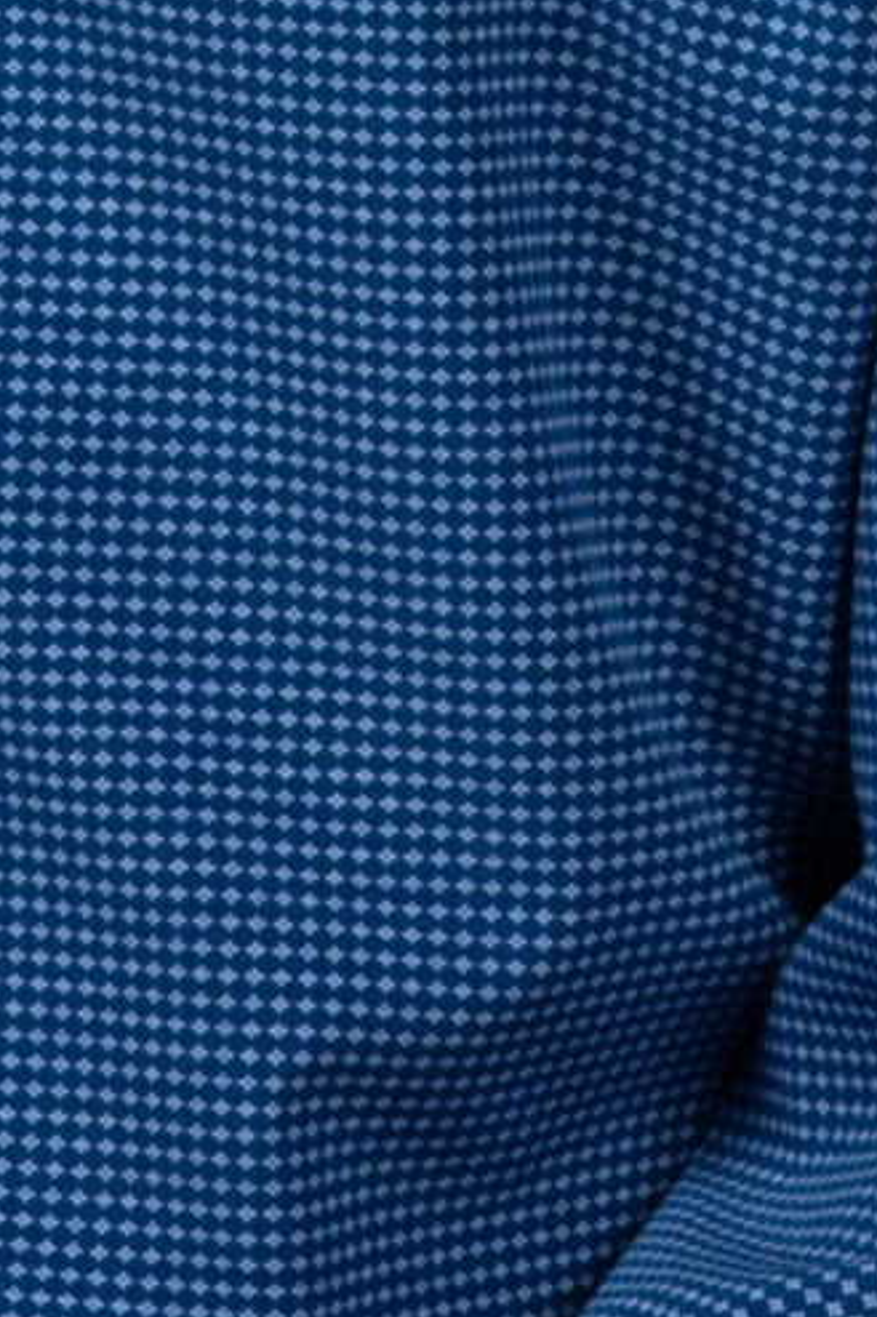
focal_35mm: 700
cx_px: -287
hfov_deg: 2.0
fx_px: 25595
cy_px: -1744
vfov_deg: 2.9
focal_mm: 90
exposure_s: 1/100
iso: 400
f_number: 13
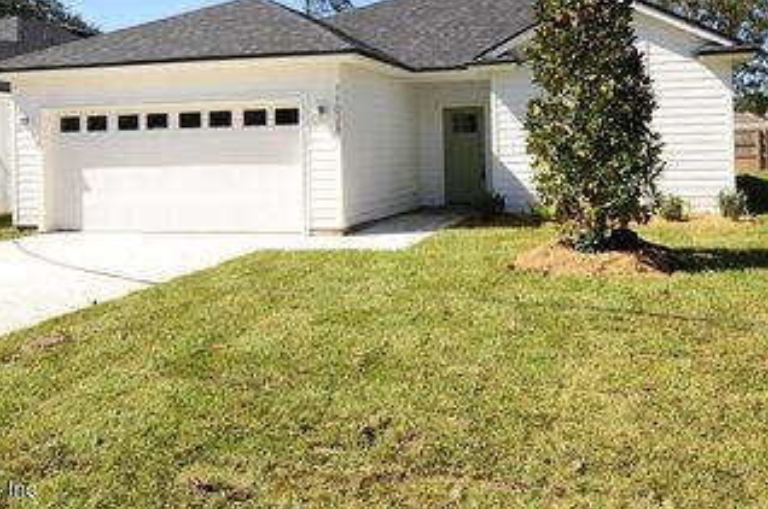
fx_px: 703
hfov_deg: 57.1
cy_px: 124
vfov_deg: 38.8
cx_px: 437
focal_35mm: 33
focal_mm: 14
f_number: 8
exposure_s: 1/500
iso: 250
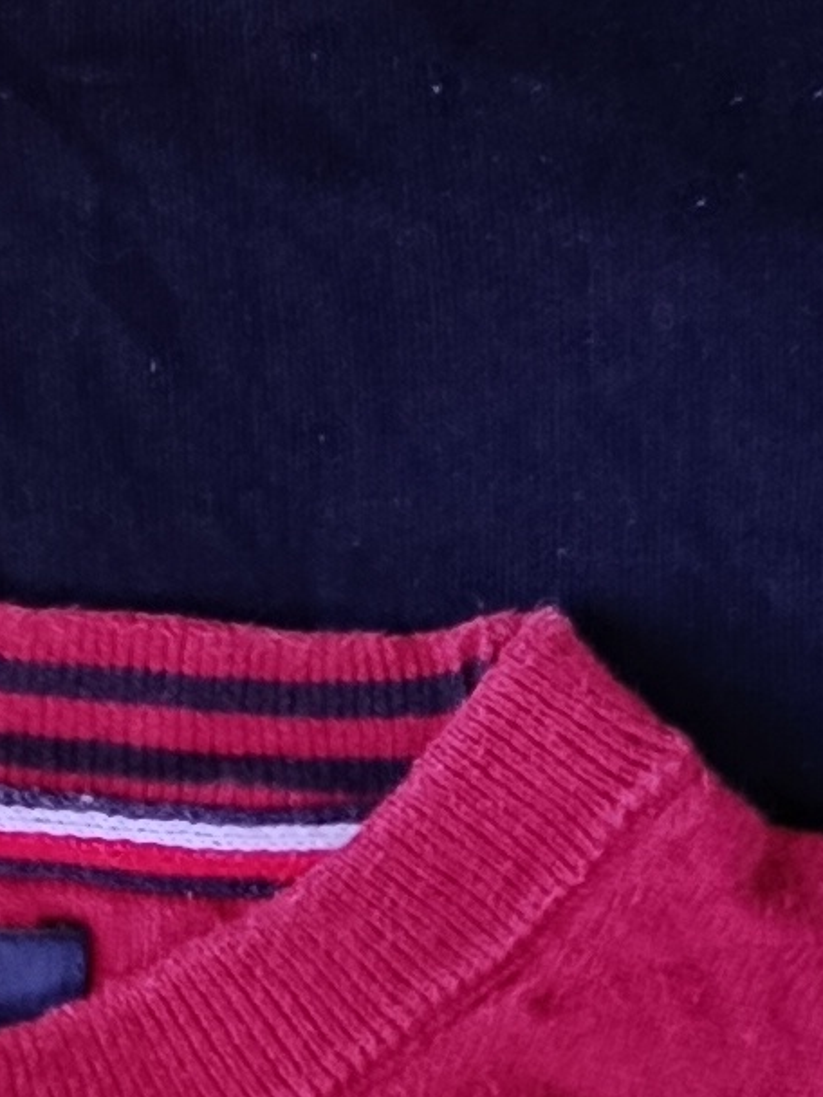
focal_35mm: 158
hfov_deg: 9.0
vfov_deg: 12.5
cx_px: -648
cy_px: 328
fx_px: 5009
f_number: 1.7
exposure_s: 1/120
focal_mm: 5.24
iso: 272
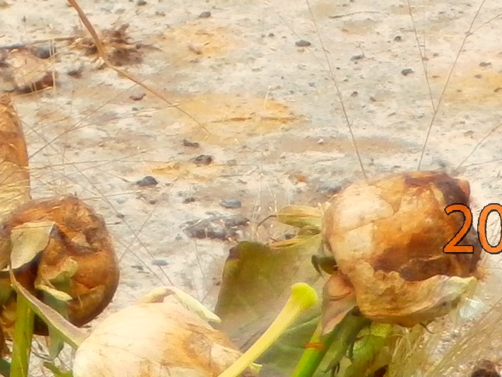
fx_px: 8904
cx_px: -204
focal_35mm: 614
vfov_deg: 2.4
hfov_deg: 3.2
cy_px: -439
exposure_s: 1/200
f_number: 5.7
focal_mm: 24.17
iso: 100
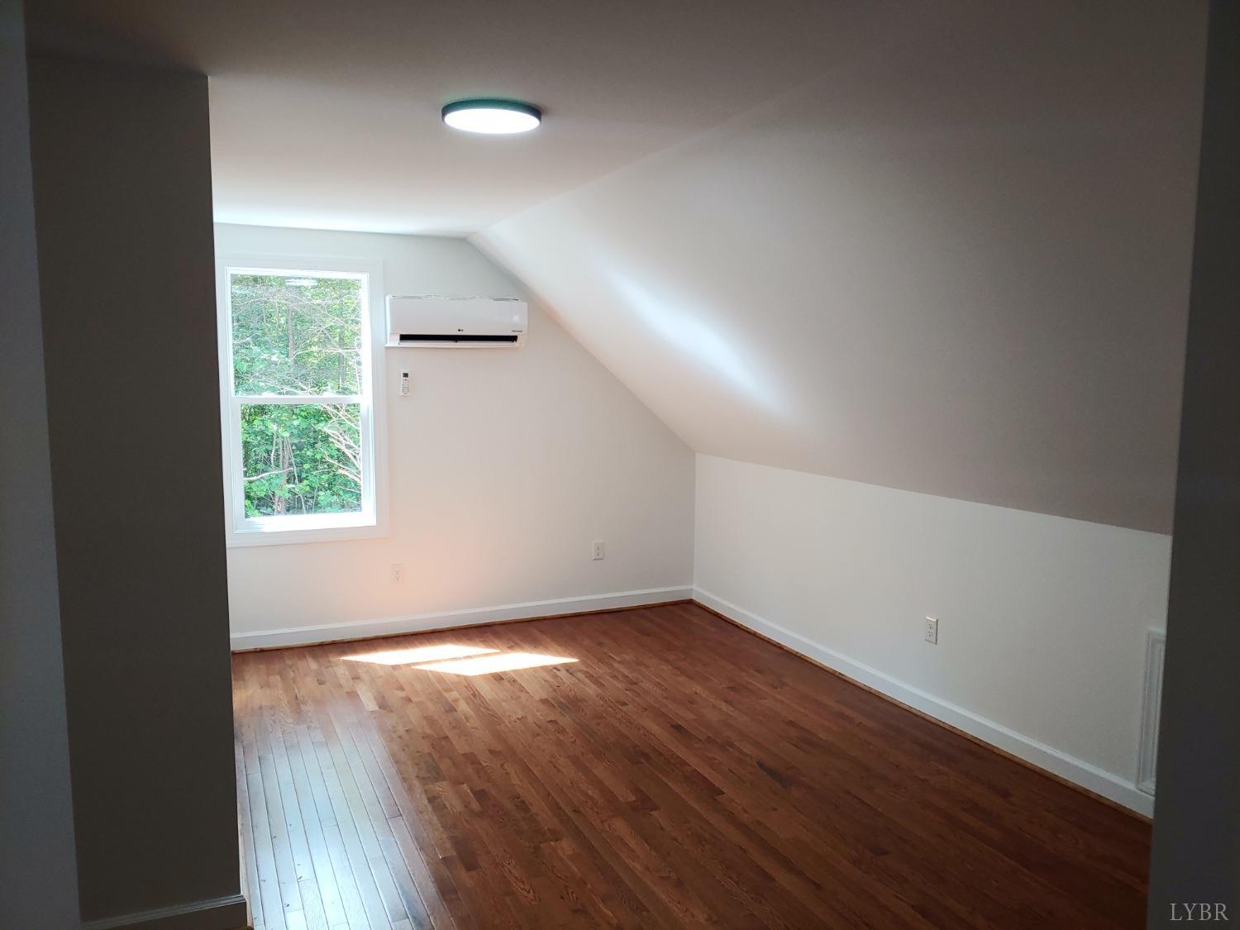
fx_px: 896
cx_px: 620
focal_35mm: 25
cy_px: 465
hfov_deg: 69.4
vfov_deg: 54.9
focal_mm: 4.23
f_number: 1.5
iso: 100
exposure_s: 1/120
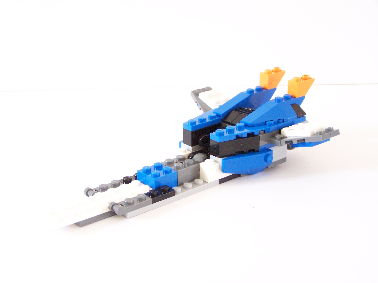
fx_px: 699
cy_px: 142
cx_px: 189
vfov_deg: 22.9
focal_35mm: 64
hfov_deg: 30.3
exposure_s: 1/30
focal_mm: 10.7
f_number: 3.2
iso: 400
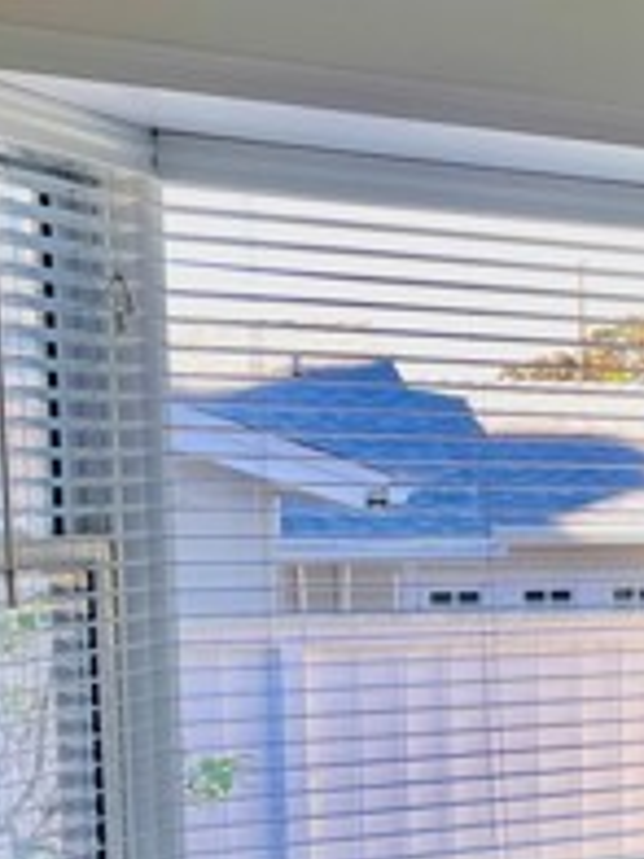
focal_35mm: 85
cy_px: 697
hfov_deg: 15.1
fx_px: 2108
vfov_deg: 22.7
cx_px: 1143
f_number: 1.5
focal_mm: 5.7
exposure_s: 1/163
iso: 50
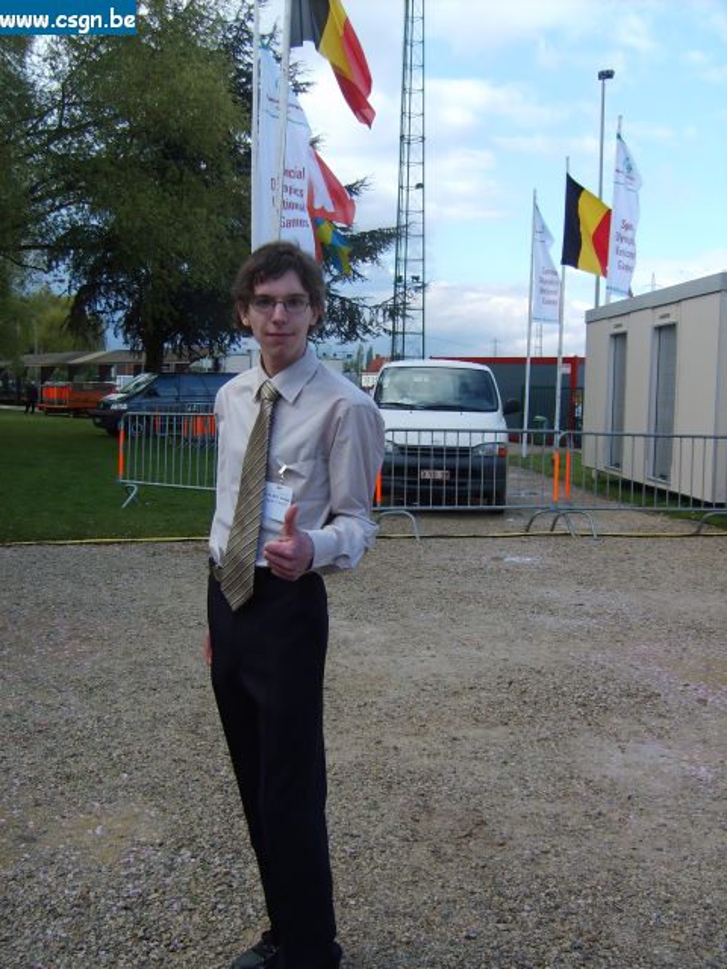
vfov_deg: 52.6
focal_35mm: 35
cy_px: 484
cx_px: 364
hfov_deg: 40.7
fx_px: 980
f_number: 2.8
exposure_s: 1/500
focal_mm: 5.8
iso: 50
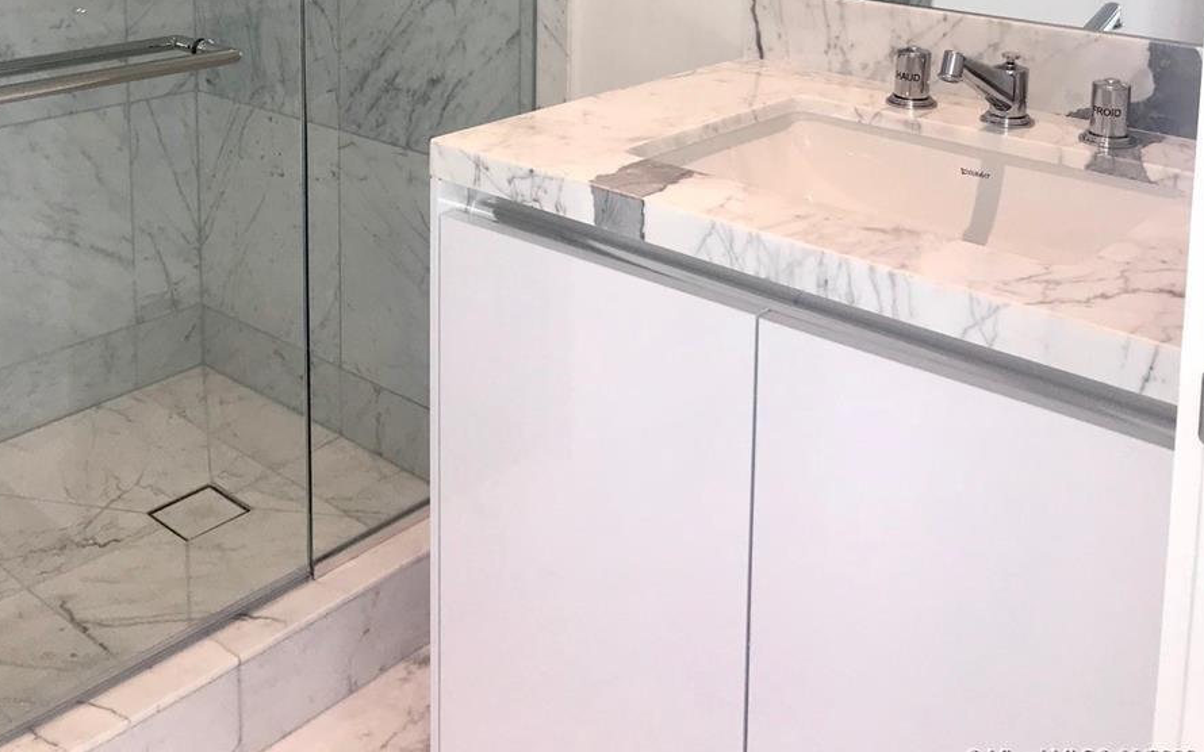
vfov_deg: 29.4
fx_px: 1312
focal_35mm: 40
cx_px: 599
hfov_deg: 49.3
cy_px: -38
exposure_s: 1/120
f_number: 1.8
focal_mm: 3.99
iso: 32
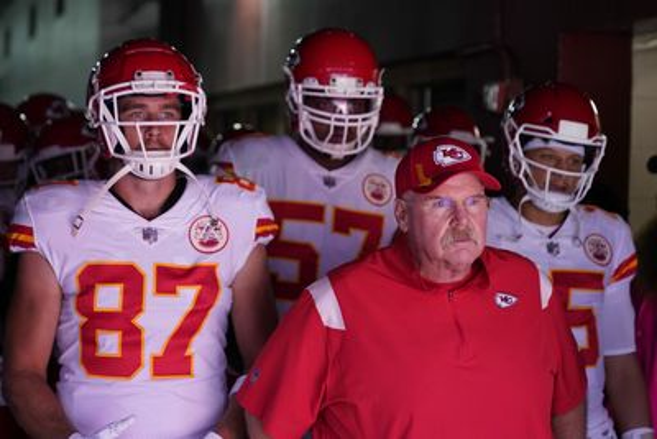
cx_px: 328
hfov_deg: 28.8
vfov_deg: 19.5
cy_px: 220
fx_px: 1278
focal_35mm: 70
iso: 2000
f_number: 2.8
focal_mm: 70
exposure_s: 1/500
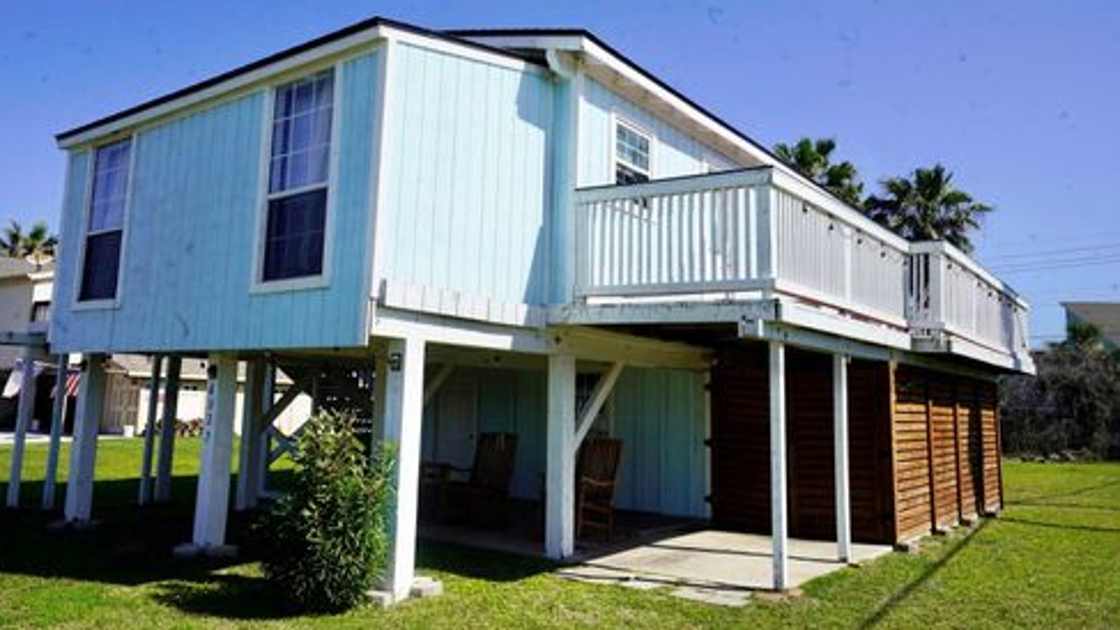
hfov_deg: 67.9
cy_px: 283
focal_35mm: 28
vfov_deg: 41.5
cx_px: 547
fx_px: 832
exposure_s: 1/125
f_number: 14
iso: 100
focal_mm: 26
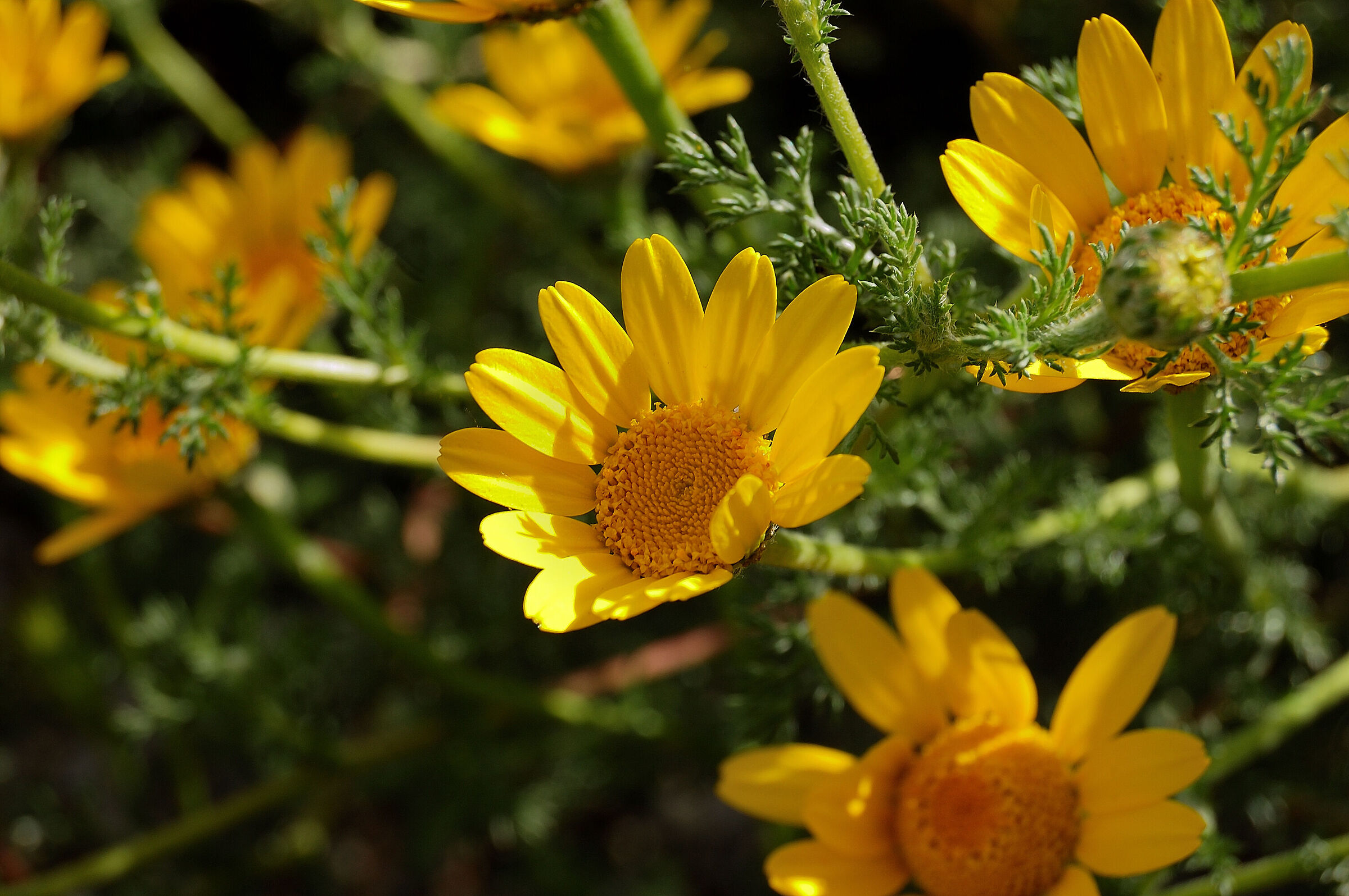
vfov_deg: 16.5
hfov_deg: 24.6
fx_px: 3089
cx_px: 674
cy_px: 448
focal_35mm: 82
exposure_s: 1/125
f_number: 7.1
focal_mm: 55
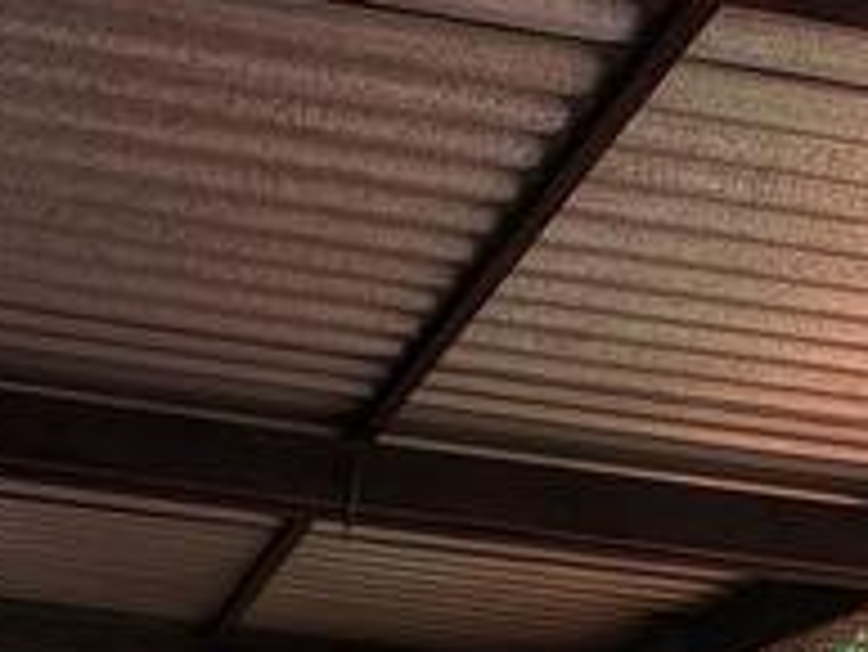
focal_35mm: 58
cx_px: 112
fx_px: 1455
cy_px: 1232
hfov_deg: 31.9
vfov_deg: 18.5
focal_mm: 2.22
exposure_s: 1/121
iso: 80
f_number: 2.2
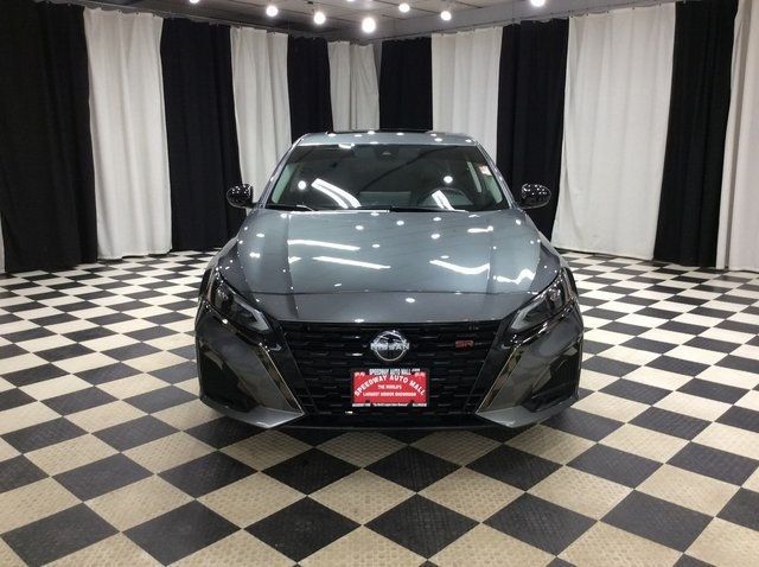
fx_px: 701
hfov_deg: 56.9
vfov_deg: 44.1
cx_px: 380
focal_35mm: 32
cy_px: 284
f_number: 2.4
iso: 64
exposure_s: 1/24
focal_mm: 3.3
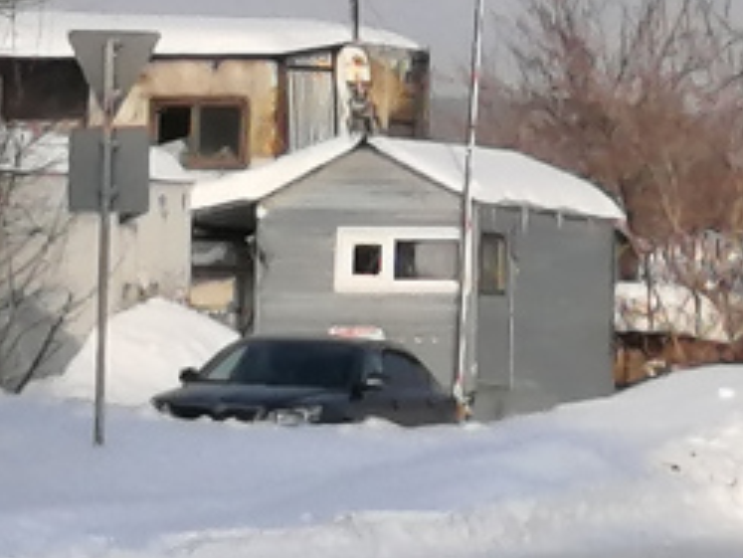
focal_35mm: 392
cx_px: 1179
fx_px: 8418
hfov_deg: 5.0
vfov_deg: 3.8
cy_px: -64
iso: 50
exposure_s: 1/1075
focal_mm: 3.62
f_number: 1.8
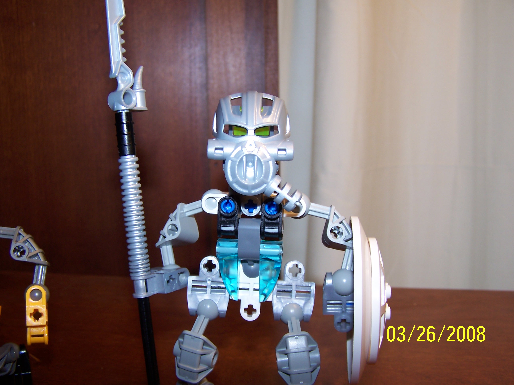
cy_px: 192
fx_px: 564
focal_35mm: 38
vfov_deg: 37.7
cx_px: 257
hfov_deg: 49.0
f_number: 2.8
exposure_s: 1/60
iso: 80
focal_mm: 6.3
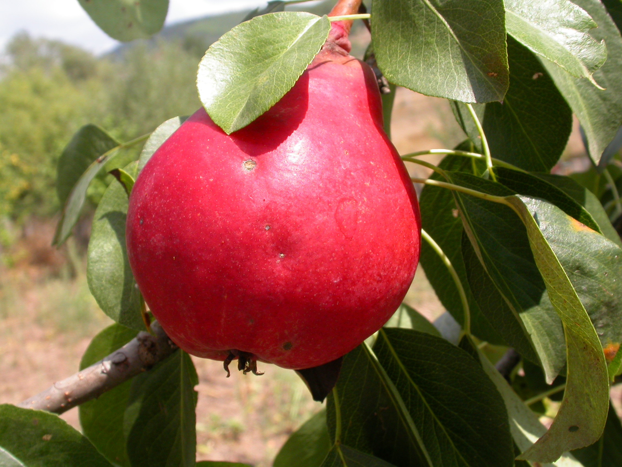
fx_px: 952
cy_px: 234
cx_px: 311
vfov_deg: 27.5
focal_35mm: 53
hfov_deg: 36.2
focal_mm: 11.1
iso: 100
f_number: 6.7
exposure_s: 1/183
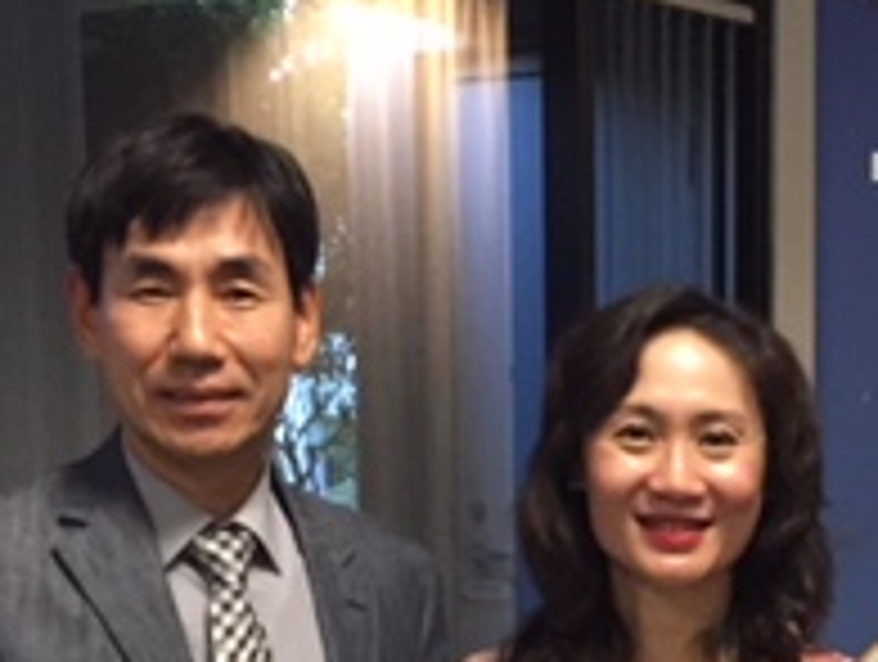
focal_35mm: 95
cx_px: 774
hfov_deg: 20.2
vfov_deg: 14.8
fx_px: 2414
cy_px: 887
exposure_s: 1/30
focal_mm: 4.15
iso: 250
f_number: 2.2
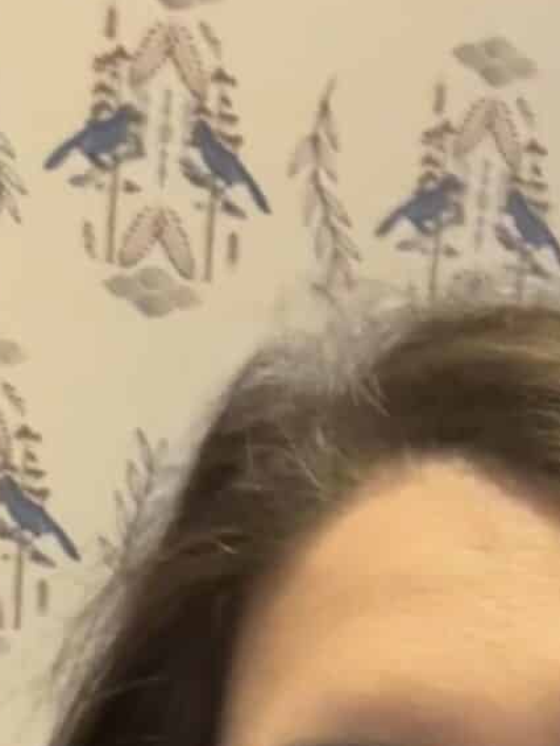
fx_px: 2242
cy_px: 1249
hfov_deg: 14.1
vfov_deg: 16.5
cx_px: 527
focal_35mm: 104
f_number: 1.9
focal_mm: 2.69
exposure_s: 1/40
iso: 320
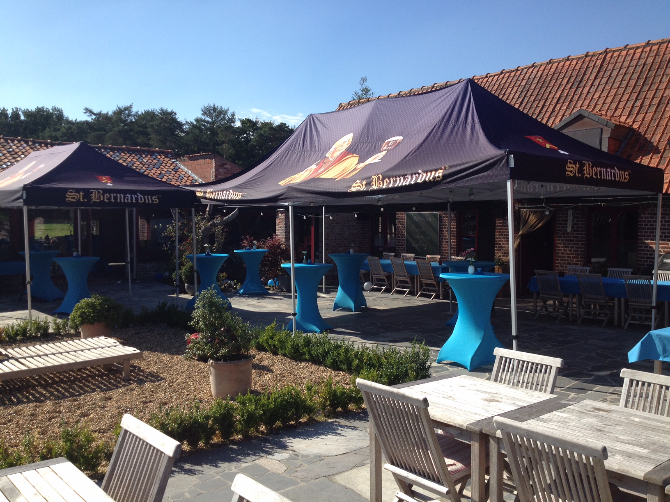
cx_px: 335
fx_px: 677
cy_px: 251
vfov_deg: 40.7
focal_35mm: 35
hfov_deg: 52.6
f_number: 2.4
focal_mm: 4.28
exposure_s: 1/1534
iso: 50
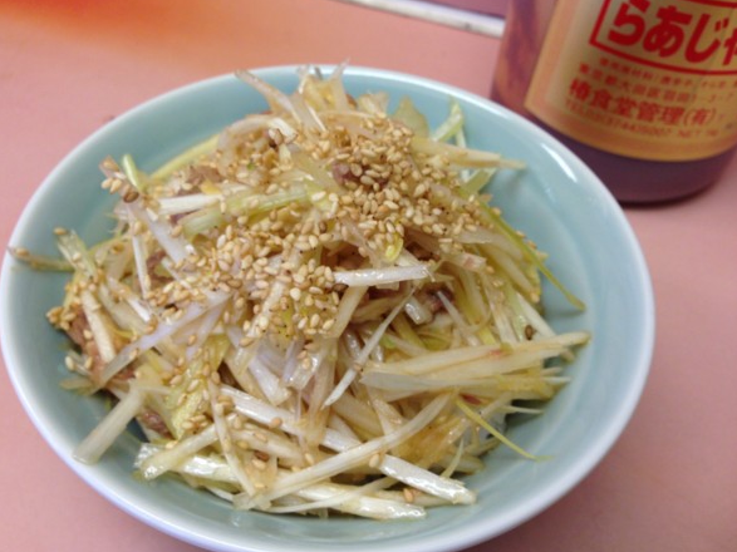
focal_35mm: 36
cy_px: 275
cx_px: 339
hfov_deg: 51.3
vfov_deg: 39.6
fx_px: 766
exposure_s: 1/33
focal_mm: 4.13
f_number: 2.4
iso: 64
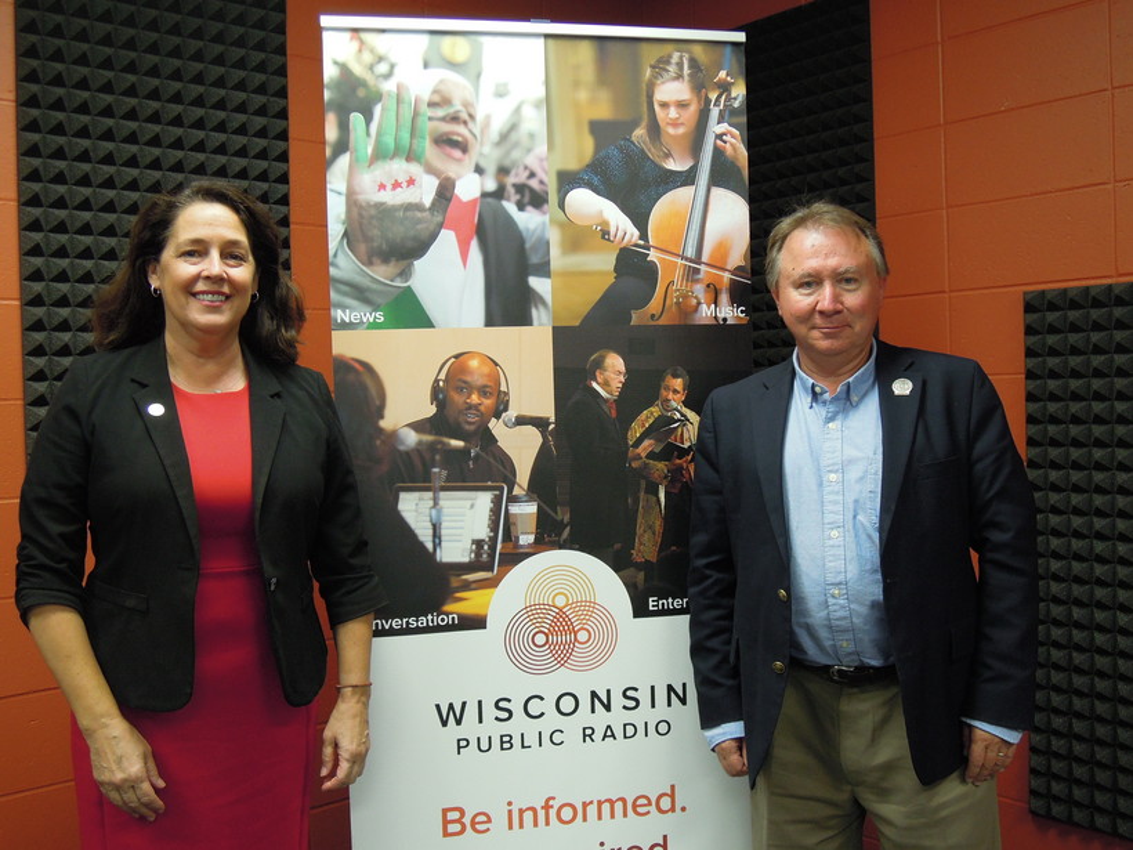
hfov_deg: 52.6
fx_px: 1146
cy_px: 425
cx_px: 566
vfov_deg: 40.7
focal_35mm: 35
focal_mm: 6.3
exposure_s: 1/50
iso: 320
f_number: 3.2
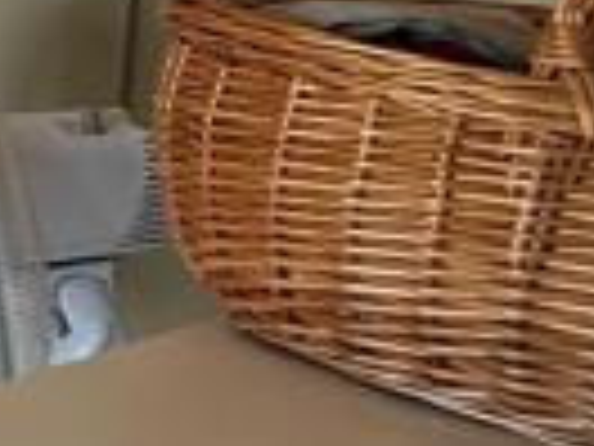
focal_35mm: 109
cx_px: -1440
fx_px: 1870
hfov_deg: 9.8
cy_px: -284
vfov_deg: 12.7
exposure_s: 1/99
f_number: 2.2
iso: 160
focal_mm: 2.22
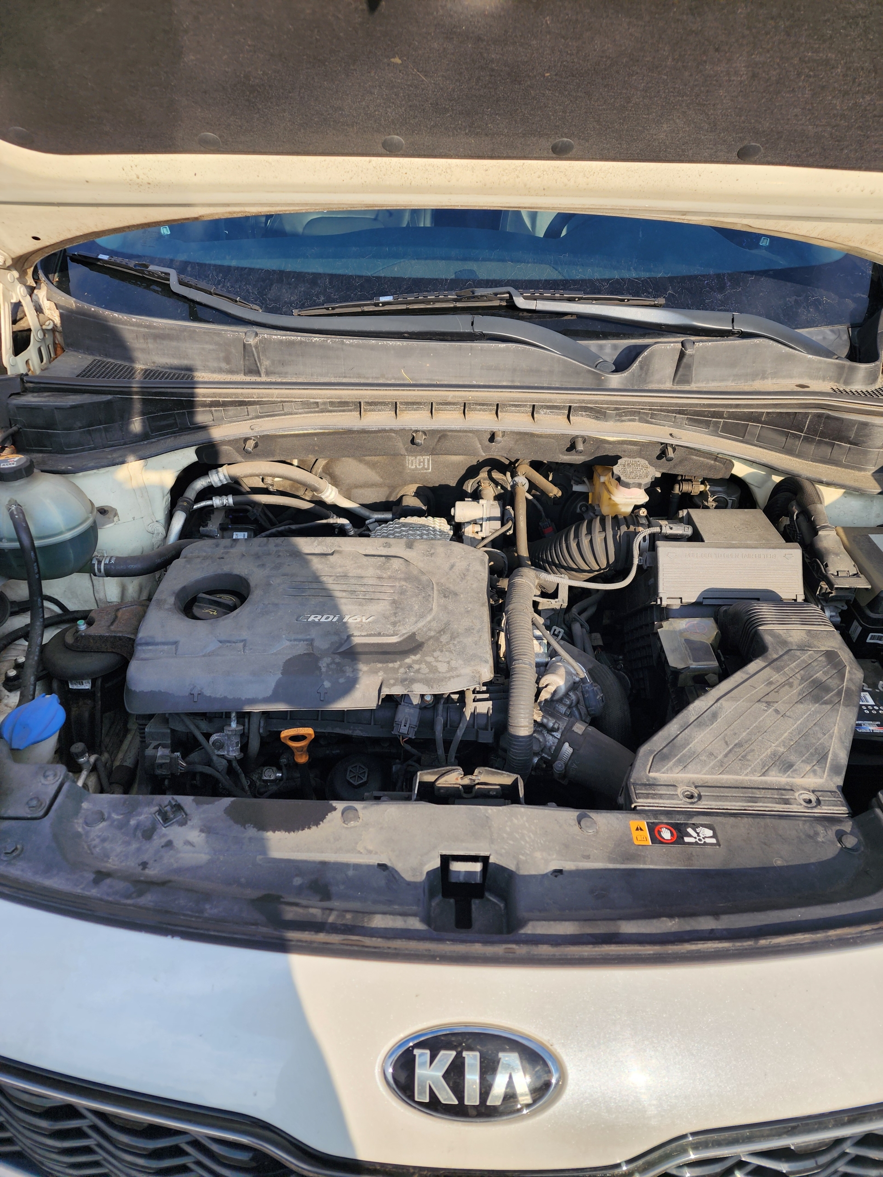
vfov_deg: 73.9
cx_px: 442
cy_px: 588
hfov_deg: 58.9
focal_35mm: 23
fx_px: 782
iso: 12
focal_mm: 6.4
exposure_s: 1/588
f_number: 1.8
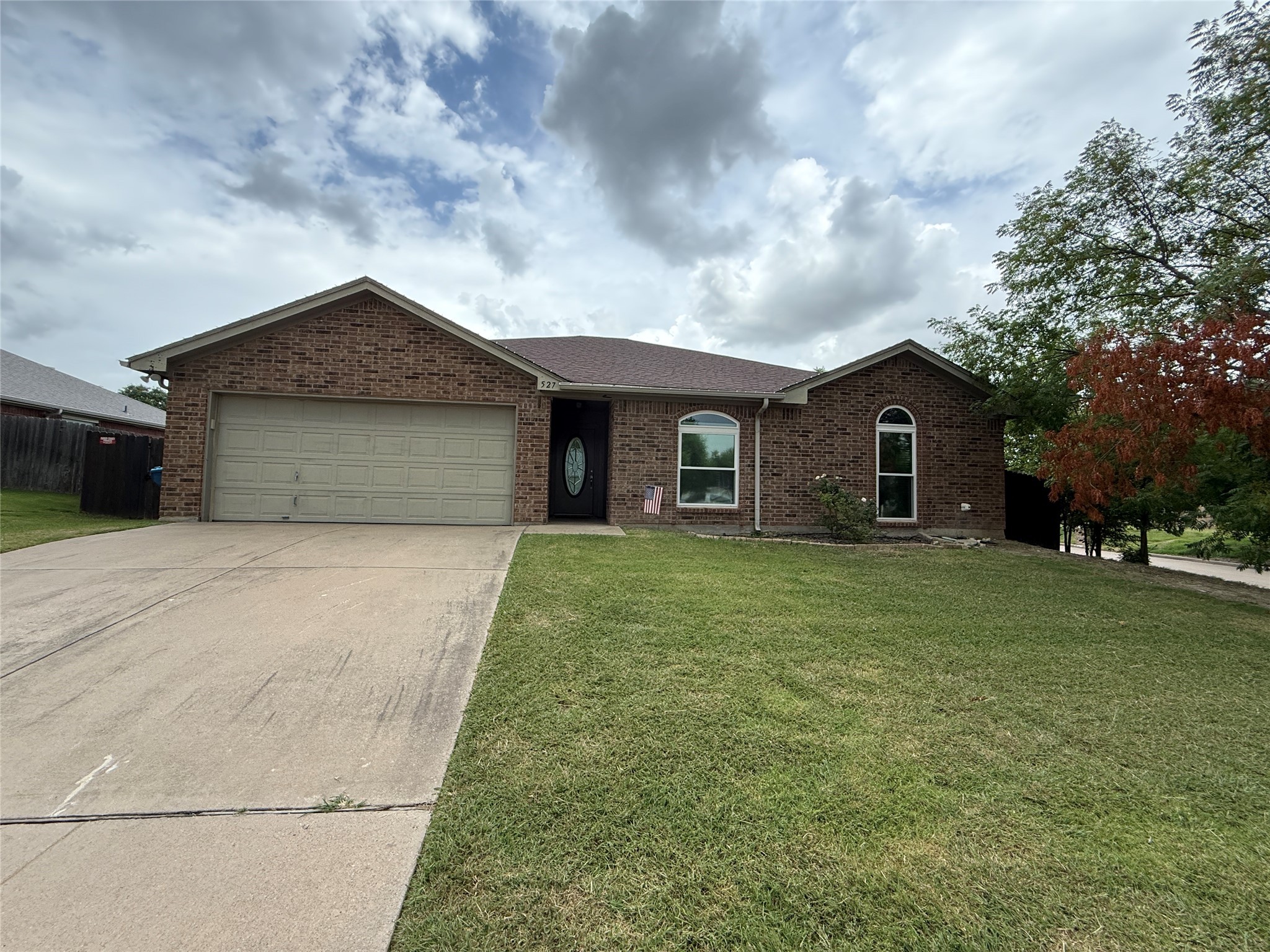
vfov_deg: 85.7
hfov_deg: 102.1
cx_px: 635
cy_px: 476
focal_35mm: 14
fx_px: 514
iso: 64
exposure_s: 1/760
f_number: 2.2
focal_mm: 2.22
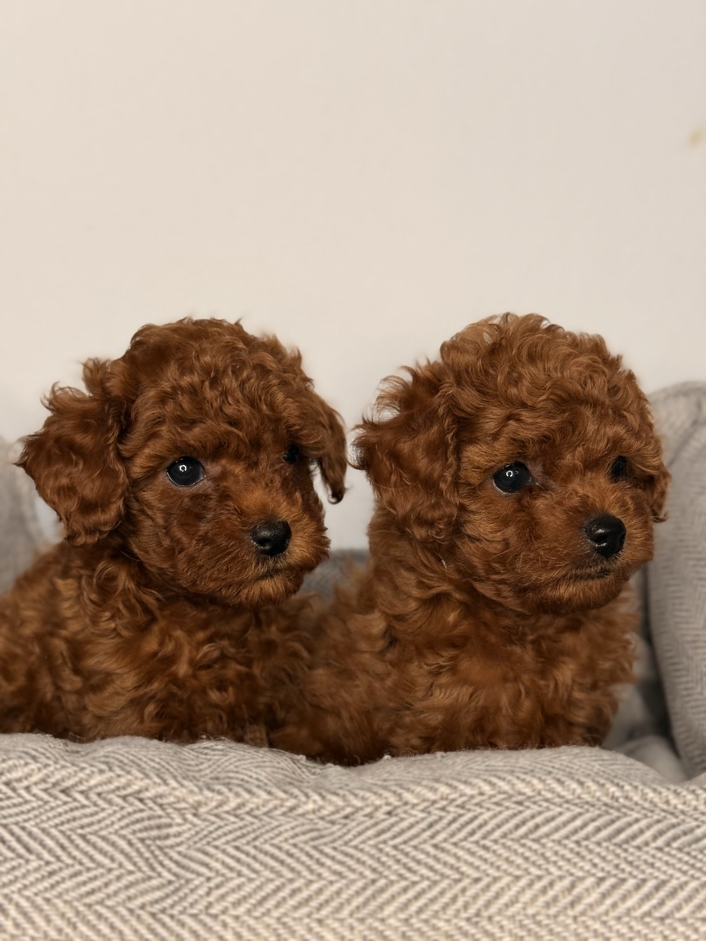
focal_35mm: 48
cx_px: 353
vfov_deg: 39.7
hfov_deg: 30.3
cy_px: 470
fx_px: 1305
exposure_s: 1/60
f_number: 1.78
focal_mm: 6.76
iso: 160
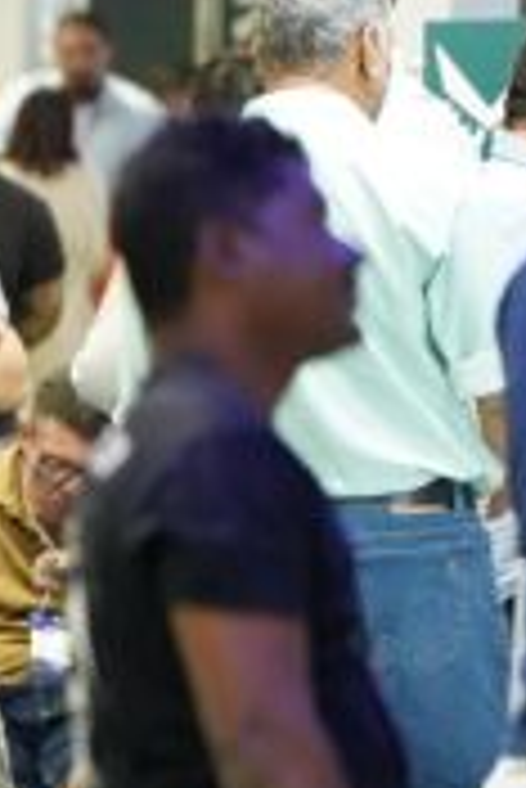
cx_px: -953
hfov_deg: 1.8
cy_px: 320
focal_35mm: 769
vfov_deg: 2.7
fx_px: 16819
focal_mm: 180
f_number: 2.8
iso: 4000
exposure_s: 1/250
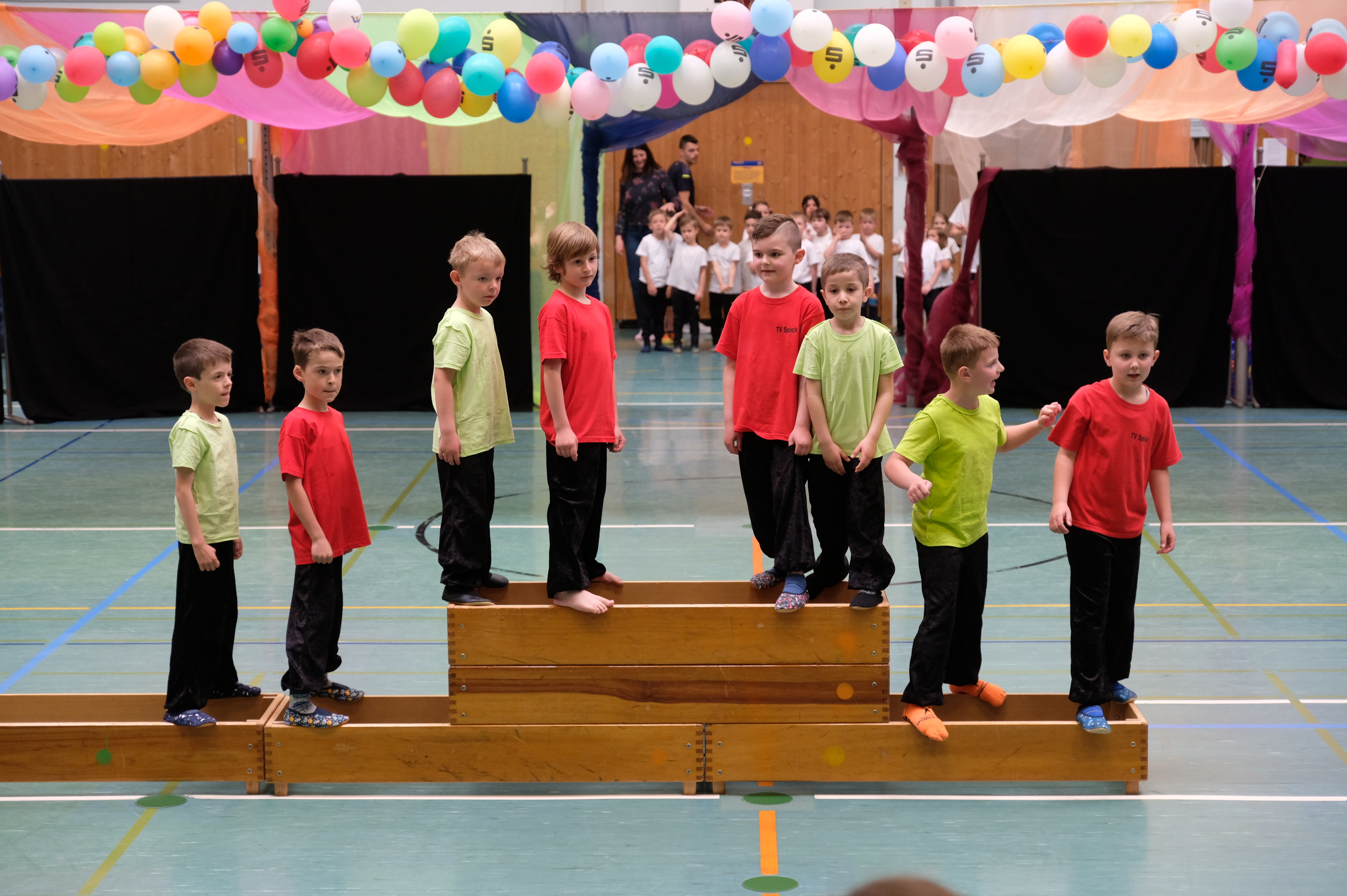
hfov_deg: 28.5
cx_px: 674
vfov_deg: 19.2
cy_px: 448
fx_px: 2654
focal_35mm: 71
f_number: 2.8
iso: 1250
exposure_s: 1/500
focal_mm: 47
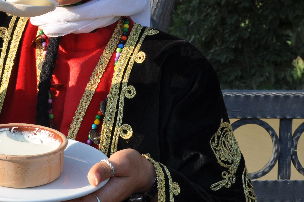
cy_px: 10
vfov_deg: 15.4
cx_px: 51
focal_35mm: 87
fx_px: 734
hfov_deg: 23.0
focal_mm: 28
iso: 200
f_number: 10
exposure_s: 1/100
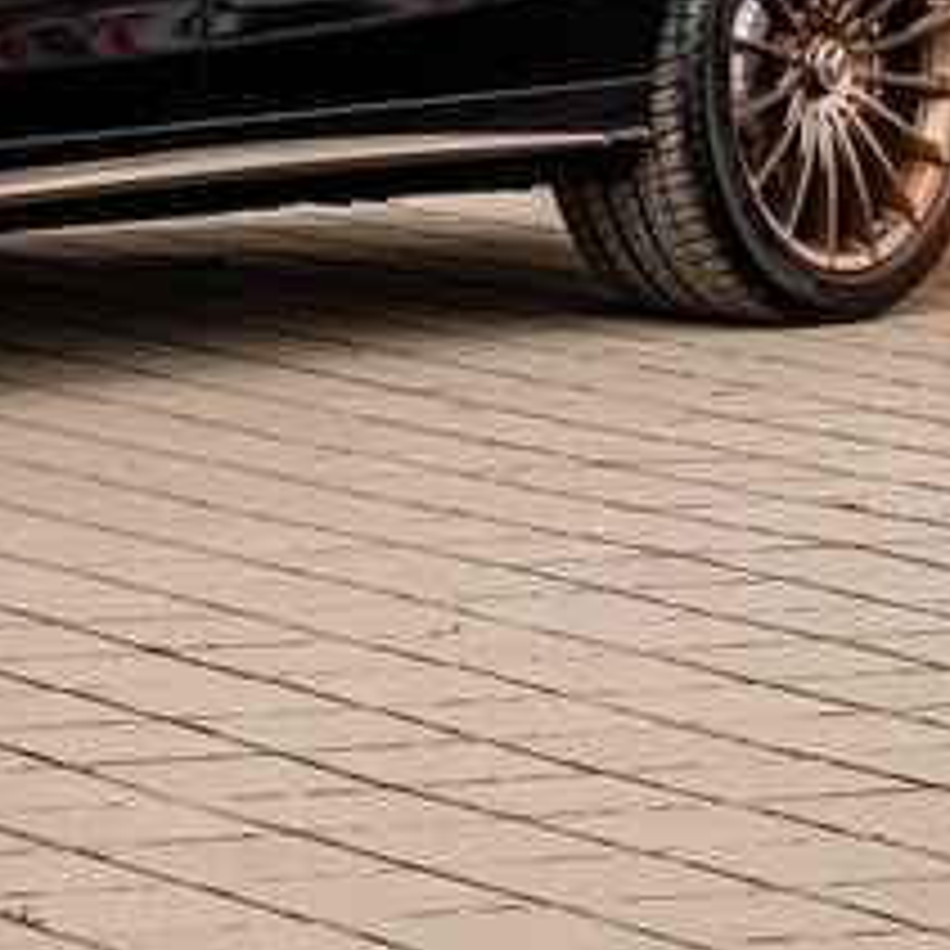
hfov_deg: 7.8
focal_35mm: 218
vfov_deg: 8.0
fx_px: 6769
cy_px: -126
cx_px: -567
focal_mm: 50
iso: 640
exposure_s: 1/200
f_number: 8
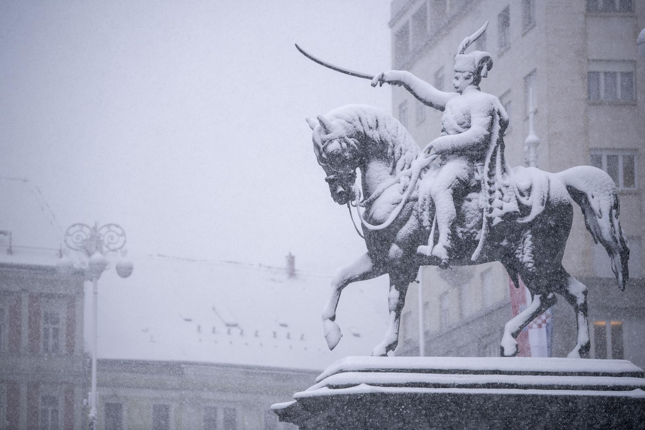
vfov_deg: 10.2
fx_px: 2419
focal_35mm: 135
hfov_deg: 15.2
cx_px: 322
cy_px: 215
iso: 400
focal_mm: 135
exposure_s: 1/1250
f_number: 2.8
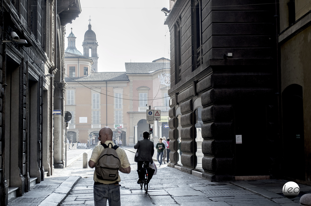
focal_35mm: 66
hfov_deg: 30.6
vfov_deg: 20.5
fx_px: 569
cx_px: 156
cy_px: 103
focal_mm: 44
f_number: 6.3
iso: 320
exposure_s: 1/400
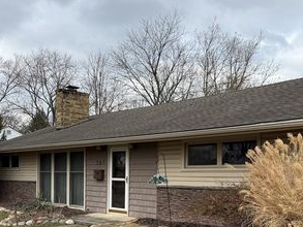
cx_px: 206
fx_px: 359
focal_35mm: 41
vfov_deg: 34.3
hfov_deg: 45.0
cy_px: 176
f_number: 1.78
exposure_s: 1/1727
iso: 80
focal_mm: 6.76
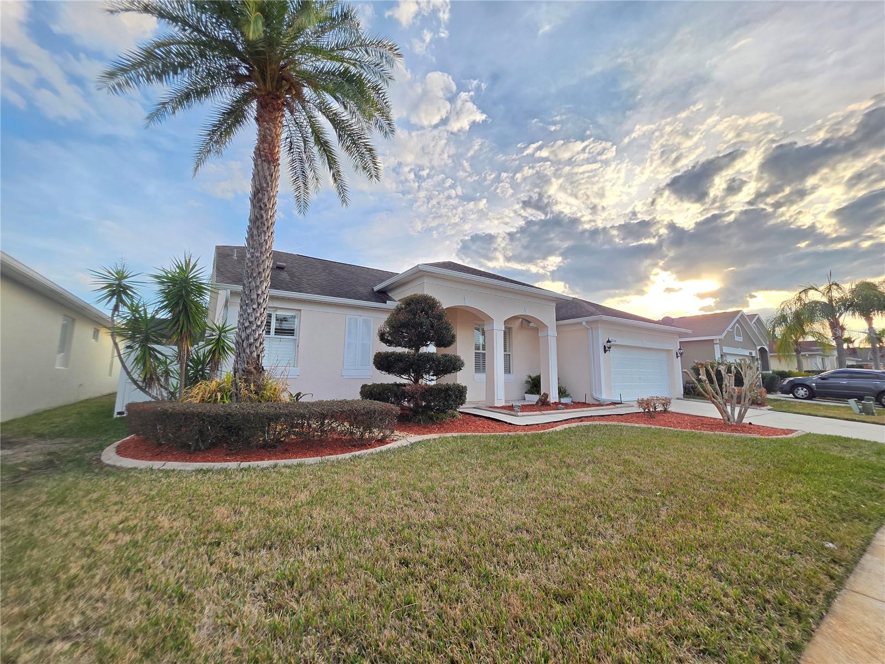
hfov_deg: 106.2
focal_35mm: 13
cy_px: 332
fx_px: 332
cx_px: 442
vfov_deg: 89.9
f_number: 1.9
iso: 40
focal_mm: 2.2
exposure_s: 1/362
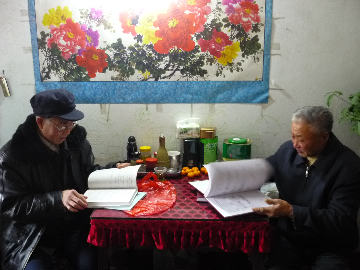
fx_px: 343
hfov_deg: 55.4
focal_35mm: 33
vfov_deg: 42.9
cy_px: 135
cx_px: 180
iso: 400
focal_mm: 5.5
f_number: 2.8
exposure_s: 1/13
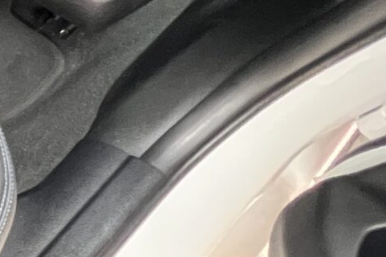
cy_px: -76
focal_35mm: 72
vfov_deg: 17.7
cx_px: -522
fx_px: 771
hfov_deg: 15.6
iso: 640
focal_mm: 1.57
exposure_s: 1/60
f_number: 1.8
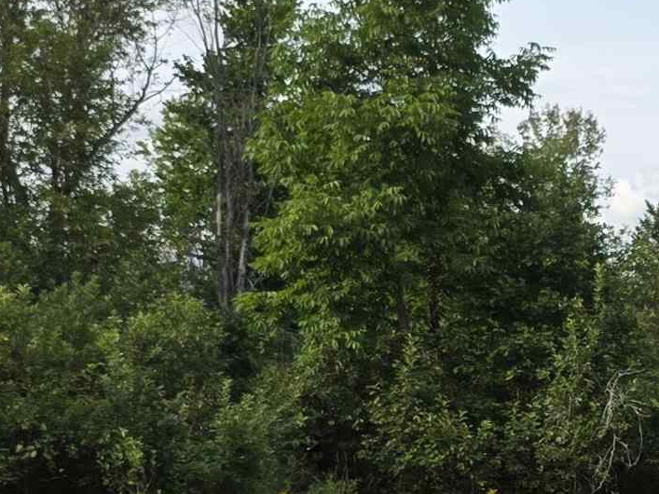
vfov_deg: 14.5
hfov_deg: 19.0
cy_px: 496
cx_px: 680
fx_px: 1903
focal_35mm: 100
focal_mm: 6.3
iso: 80
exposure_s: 1/2767
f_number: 1.7
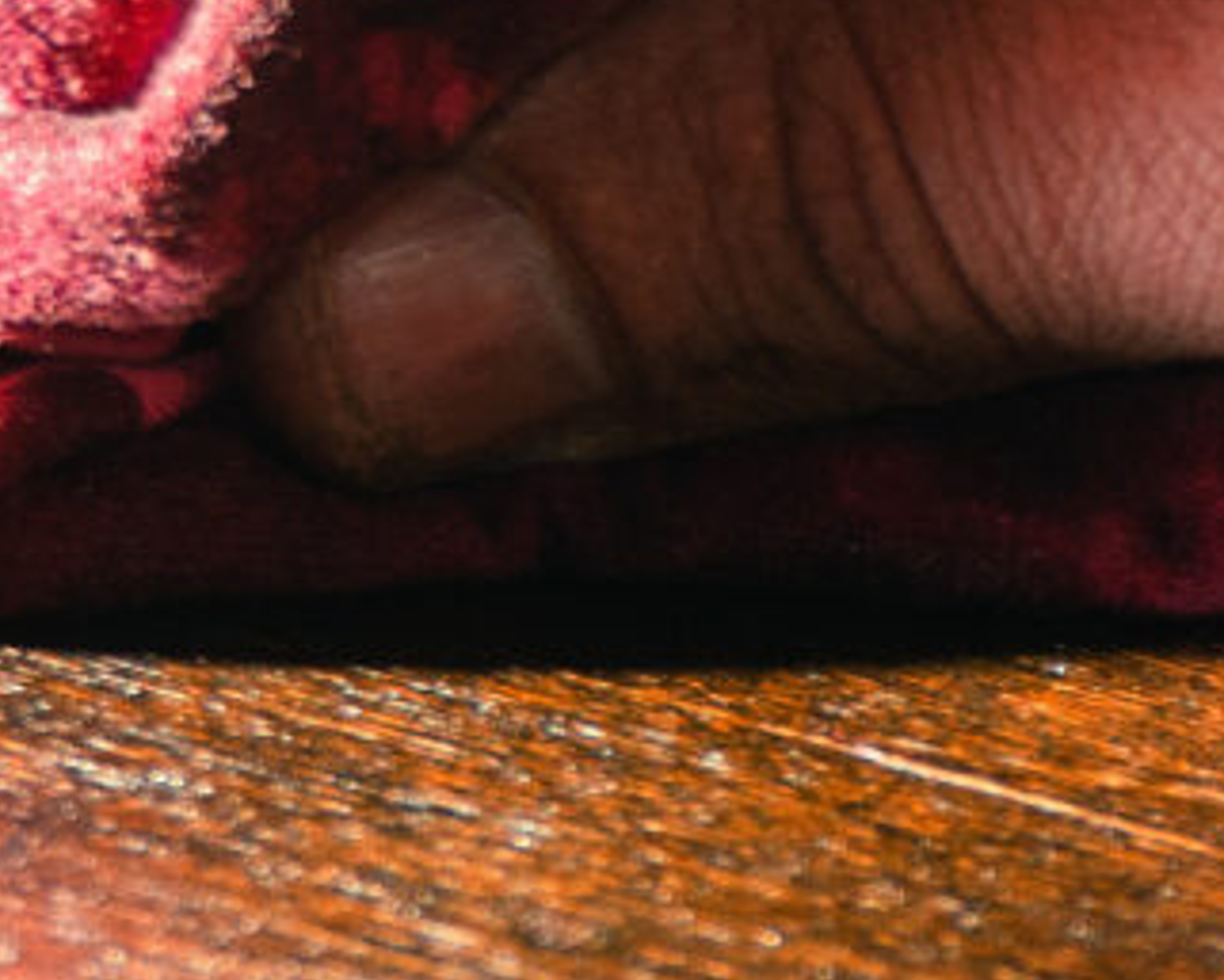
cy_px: 1072
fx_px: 20293
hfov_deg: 3.4
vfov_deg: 2.8
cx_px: 2711
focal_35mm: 560
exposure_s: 1/200
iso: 100
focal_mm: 50
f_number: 4
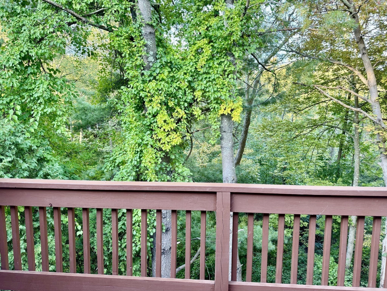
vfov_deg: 56.8
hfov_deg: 71.6
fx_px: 268
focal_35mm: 24
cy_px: 146
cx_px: 194
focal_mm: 6.76
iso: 125
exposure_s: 1/121
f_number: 1.78
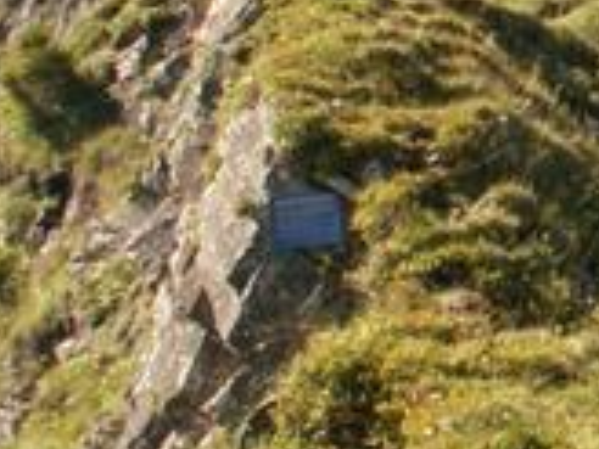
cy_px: 80
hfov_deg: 13.2
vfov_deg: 10.8
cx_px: 1034
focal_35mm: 137
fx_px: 2371
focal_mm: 5.86
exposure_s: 1/125
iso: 50
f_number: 5
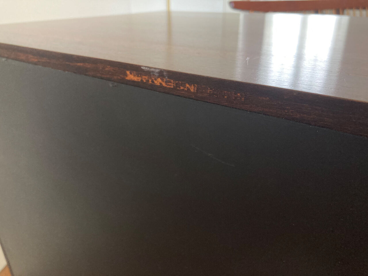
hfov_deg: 63.4
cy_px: 138
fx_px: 298
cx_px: 184
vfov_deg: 49.7
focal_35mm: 28
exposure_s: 1/60
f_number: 1.8
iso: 160
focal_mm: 3.99
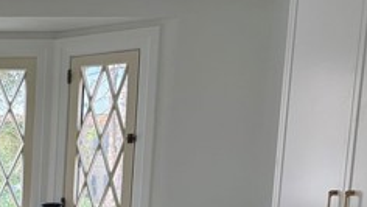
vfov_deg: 15.7
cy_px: 310
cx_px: -100
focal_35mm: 71
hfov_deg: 25.8
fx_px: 691
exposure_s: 1/230
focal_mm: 6.76
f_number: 1.78
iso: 160
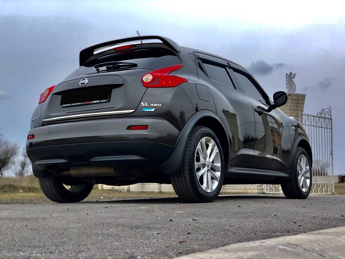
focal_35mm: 52
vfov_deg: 28.0
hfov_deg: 36.8
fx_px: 518
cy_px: 130
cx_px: 172
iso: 16
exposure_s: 1/421
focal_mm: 6
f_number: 2.4
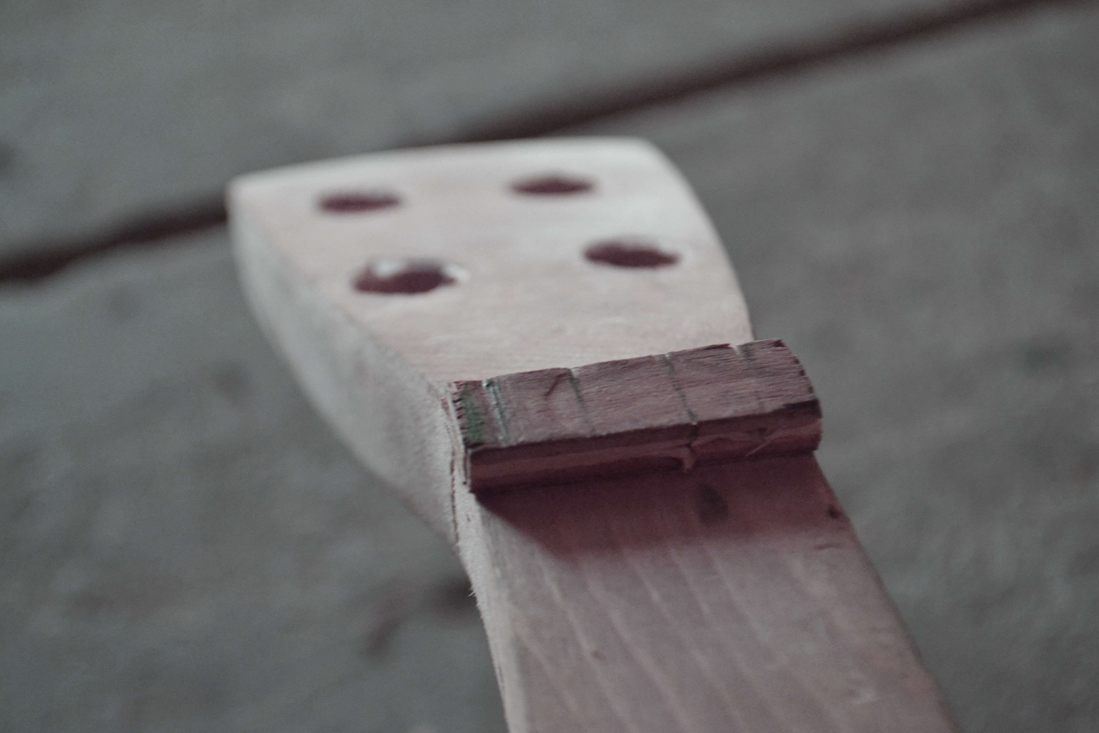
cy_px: 366
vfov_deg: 16.6
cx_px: 550
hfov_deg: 24.6
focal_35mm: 82
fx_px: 2518
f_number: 5.6
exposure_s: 1/60
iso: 1250
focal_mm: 55
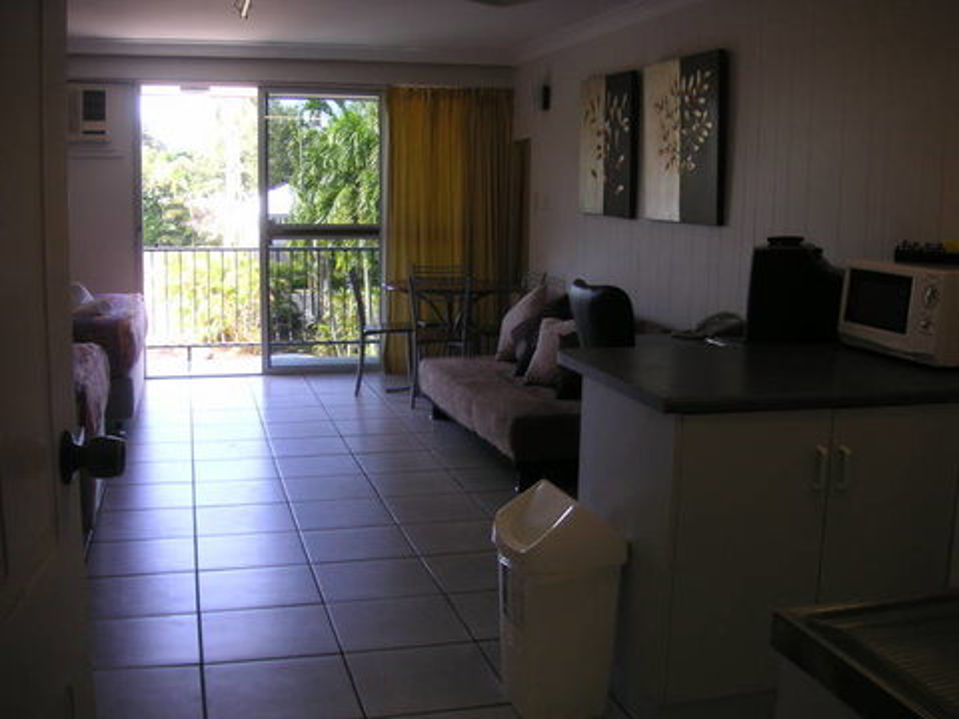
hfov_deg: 50.1
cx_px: 480
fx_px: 1025
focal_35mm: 37
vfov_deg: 38.7
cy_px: 360
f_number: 2.8
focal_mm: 6.1
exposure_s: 1/60
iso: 50
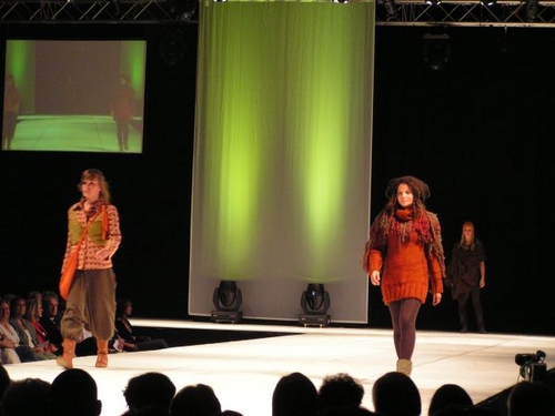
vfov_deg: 11.2
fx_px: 2116
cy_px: 208
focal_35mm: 132
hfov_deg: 14.9
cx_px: 278
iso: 200
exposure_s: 1/40
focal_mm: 22
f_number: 3.2
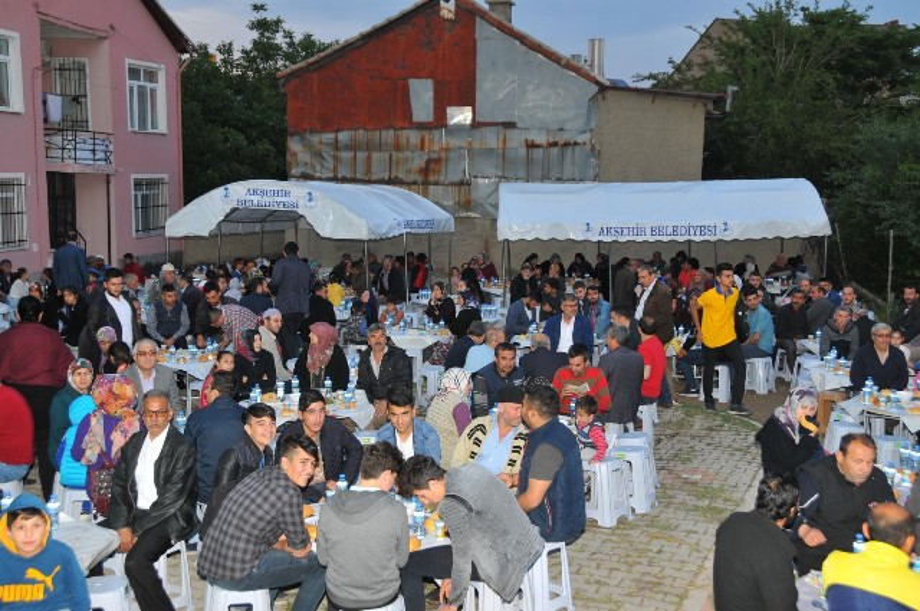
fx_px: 1072
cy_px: 306
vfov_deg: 31.8
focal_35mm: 42
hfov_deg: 46.5
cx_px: 460
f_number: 5.6
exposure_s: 1/60
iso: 400
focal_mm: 28
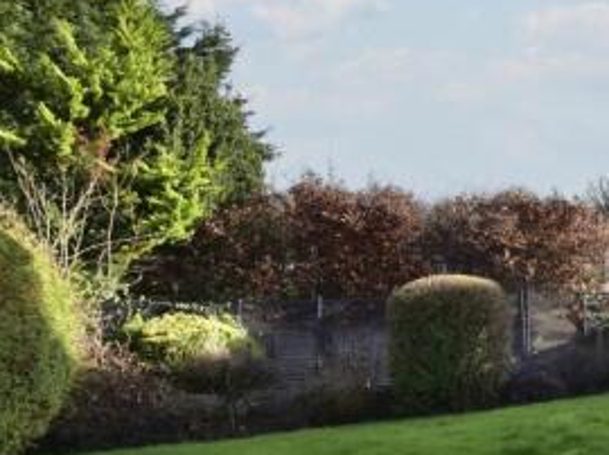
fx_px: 615
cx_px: 664
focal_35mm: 35
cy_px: 251
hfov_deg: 42.1
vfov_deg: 40.6
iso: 640
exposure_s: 1/320
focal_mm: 10
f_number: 8
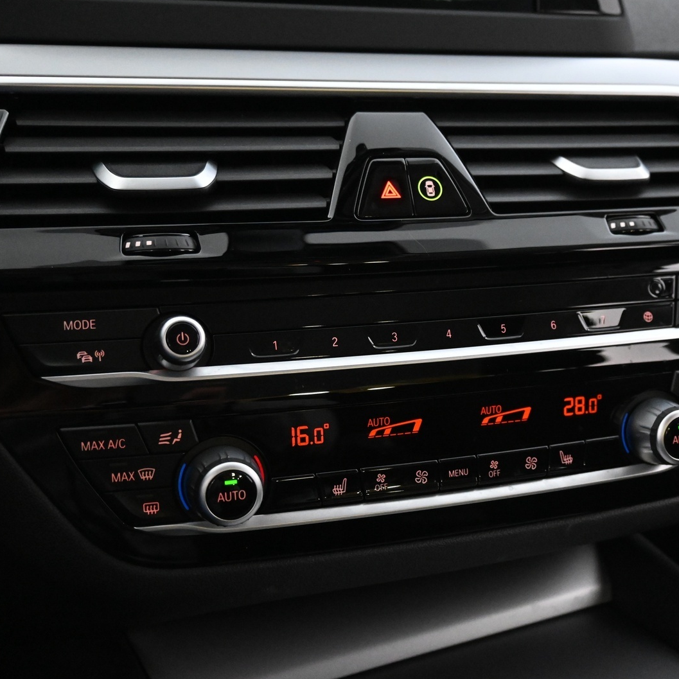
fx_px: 954
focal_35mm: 43
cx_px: 411
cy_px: 346
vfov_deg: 39.2
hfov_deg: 39.0
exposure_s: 1/40
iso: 5600
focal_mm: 22
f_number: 4
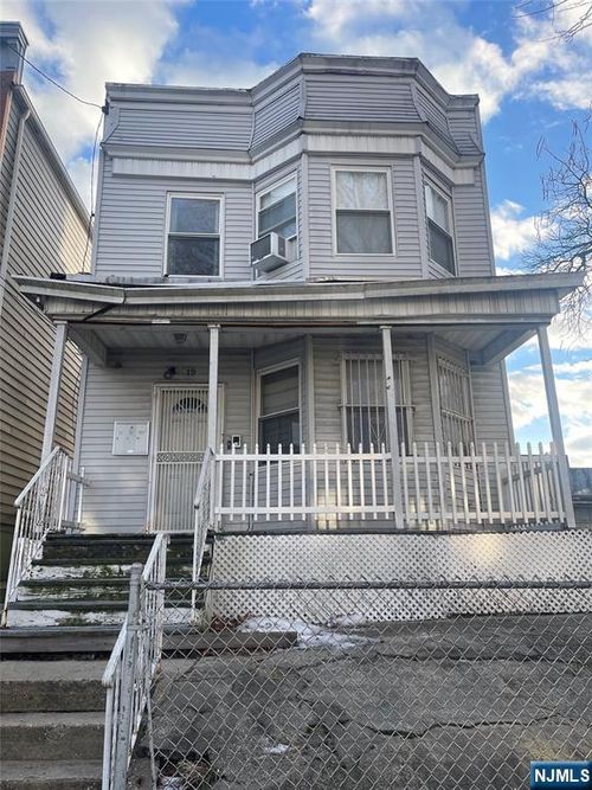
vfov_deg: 67.3
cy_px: 395
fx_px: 593
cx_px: 296
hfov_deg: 53.0
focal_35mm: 26
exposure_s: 1/1020
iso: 50
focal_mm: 5.1
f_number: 1.6
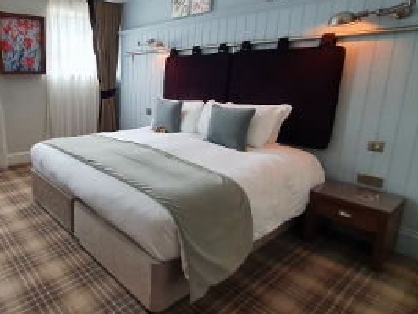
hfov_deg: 69.8
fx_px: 266
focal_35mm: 22
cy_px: 132
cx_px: 91
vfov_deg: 60.8
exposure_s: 1/50
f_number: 2.2
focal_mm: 1.8
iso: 100
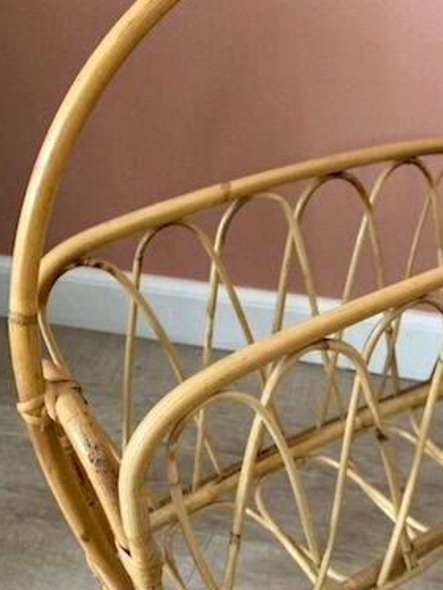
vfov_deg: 39.6
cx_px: 334
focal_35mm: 48
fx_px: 819
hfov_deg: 29.8
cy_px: 307
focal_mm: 3.99
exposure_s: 1/50
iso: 320
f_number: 1.8
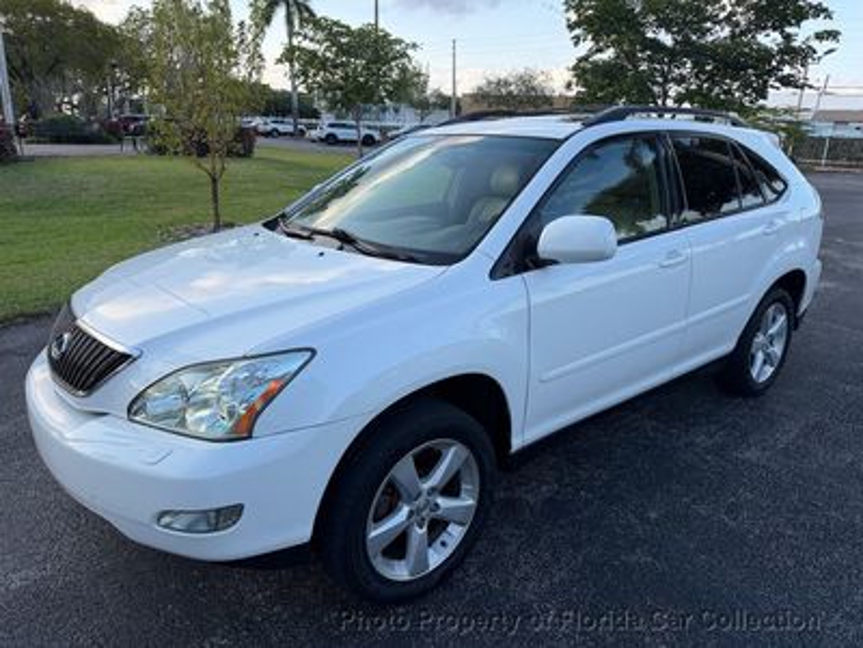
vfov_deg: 56.8
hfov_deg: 71.6
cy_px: 324
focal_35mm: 24
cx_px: 432
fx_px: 598
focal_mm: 6.76
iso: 80
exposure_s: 1/1192
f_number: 1.78
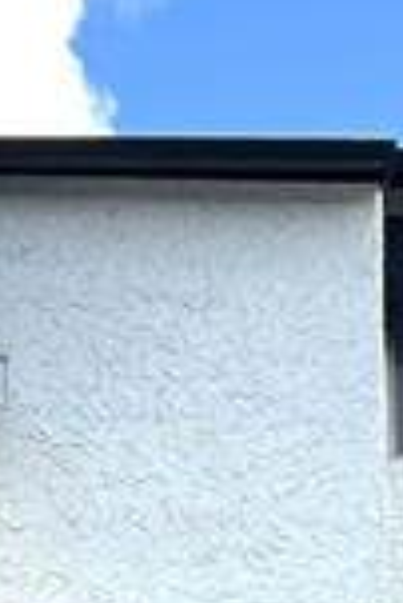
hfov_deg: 7.4
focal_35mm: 183
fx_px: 3066
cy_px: 1106
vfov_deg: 10.5
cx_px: 599
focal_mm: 5.7
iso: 50
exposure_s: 1/2513
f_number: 1.5
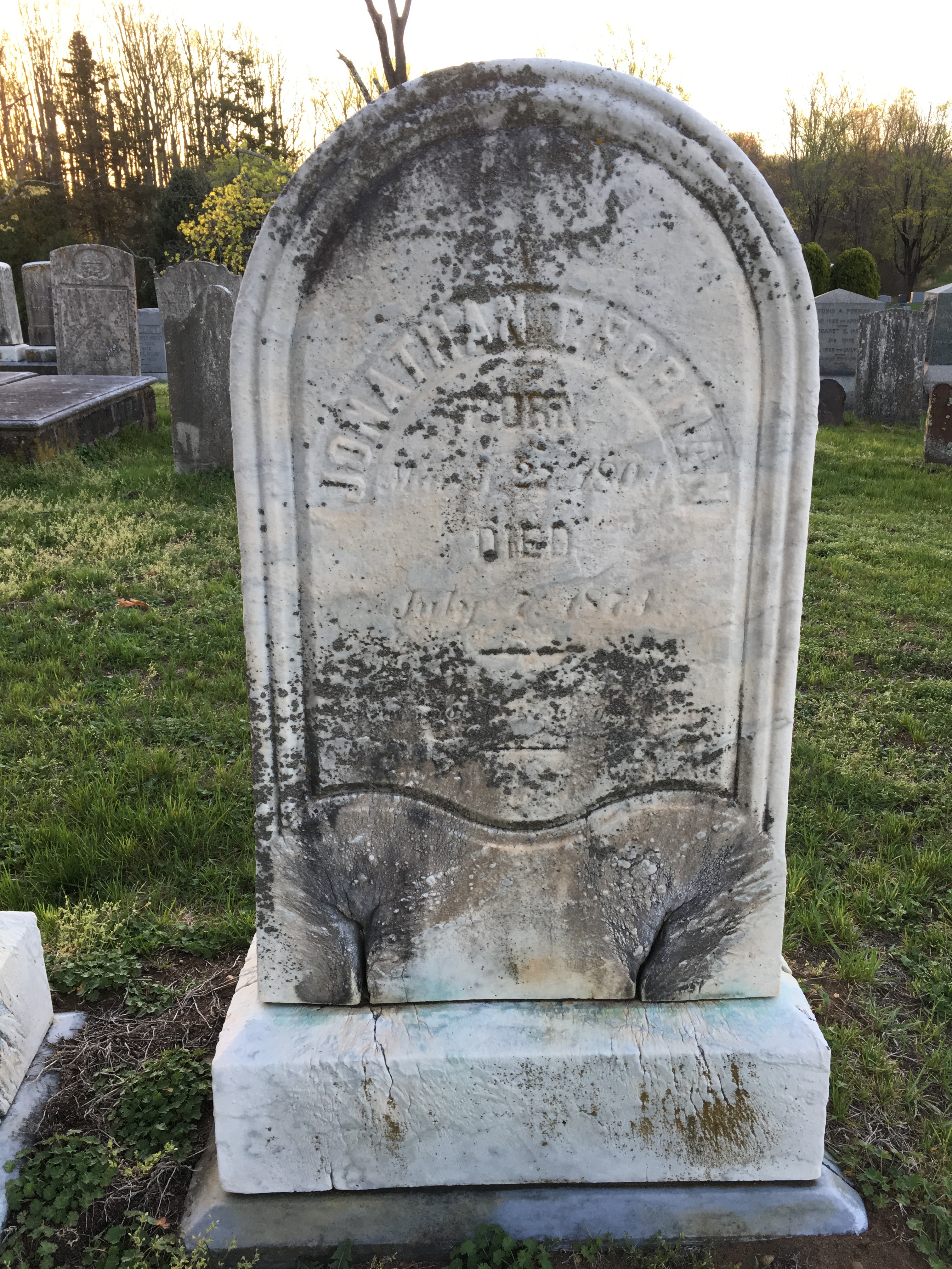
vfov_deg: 61.7
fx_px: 1063
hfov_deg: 48.2
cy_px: 634
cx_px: 476
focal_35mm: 29
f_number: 2.2
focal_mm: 4.15
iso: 40
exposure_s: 1/120
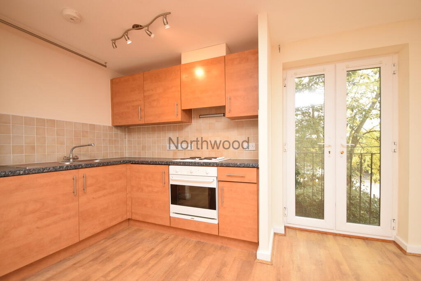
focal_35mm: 15
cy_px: 140
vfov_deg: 77.3
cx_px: 210
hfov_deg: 100.4
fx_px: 175
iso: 1000
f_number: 6.7
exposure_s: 1/90
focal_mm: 10
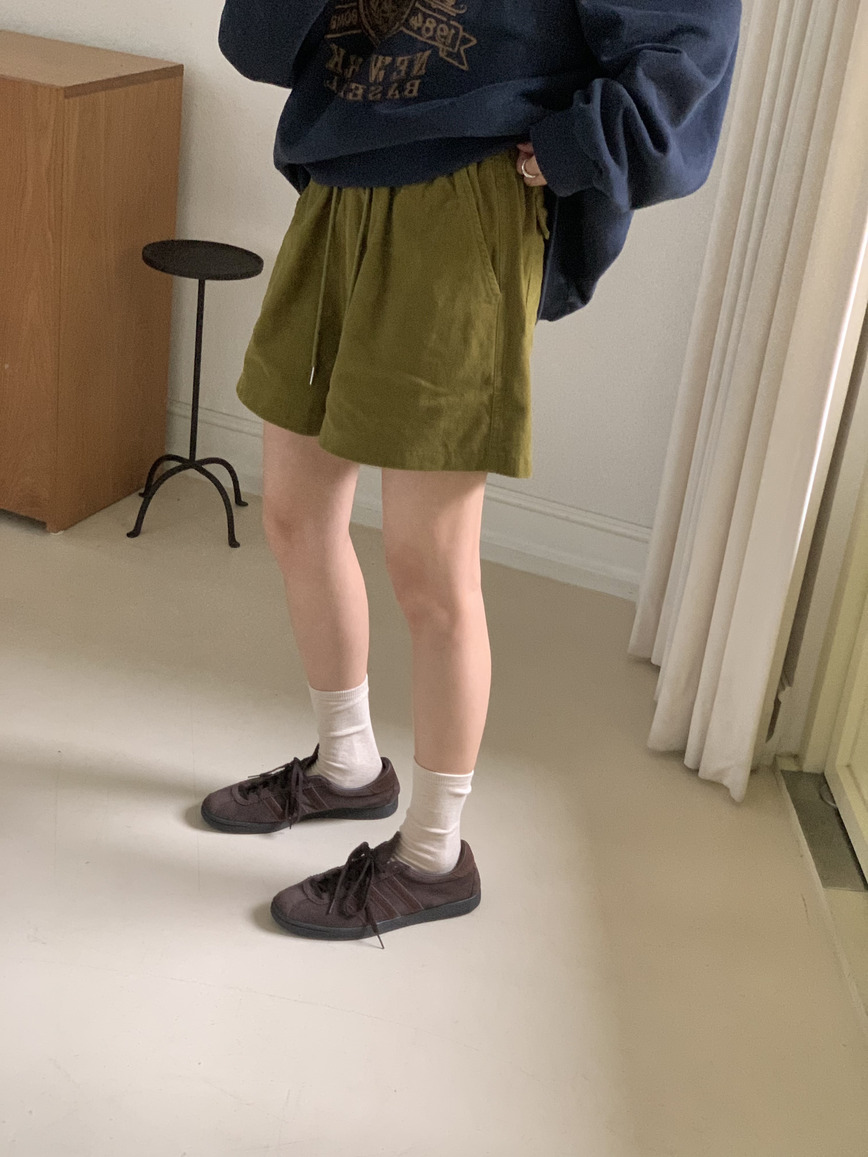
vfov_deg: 36.8
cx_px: 434
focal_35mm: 52
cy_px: 578
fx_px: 1739
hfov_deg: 28.0
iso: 400
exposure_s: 1/60
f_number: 2.4
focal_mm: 6
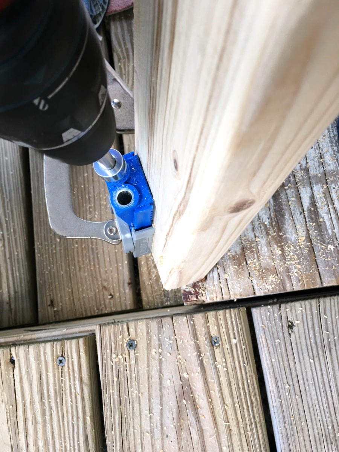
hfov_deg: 48.2
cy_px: 226
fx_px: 379
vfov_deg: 61.7
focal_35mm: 29
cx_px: 170
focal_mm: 4.15
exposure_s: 1/120
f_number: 2.2
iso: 32
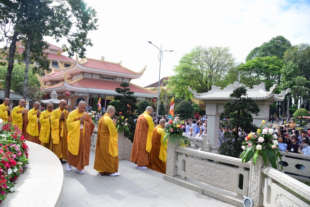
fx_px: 207
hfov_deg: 73.7
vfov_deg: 53.2
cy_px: 104
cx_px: 155
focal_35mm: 24
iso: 320
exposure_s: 1/500
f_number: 7.1
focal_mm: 24
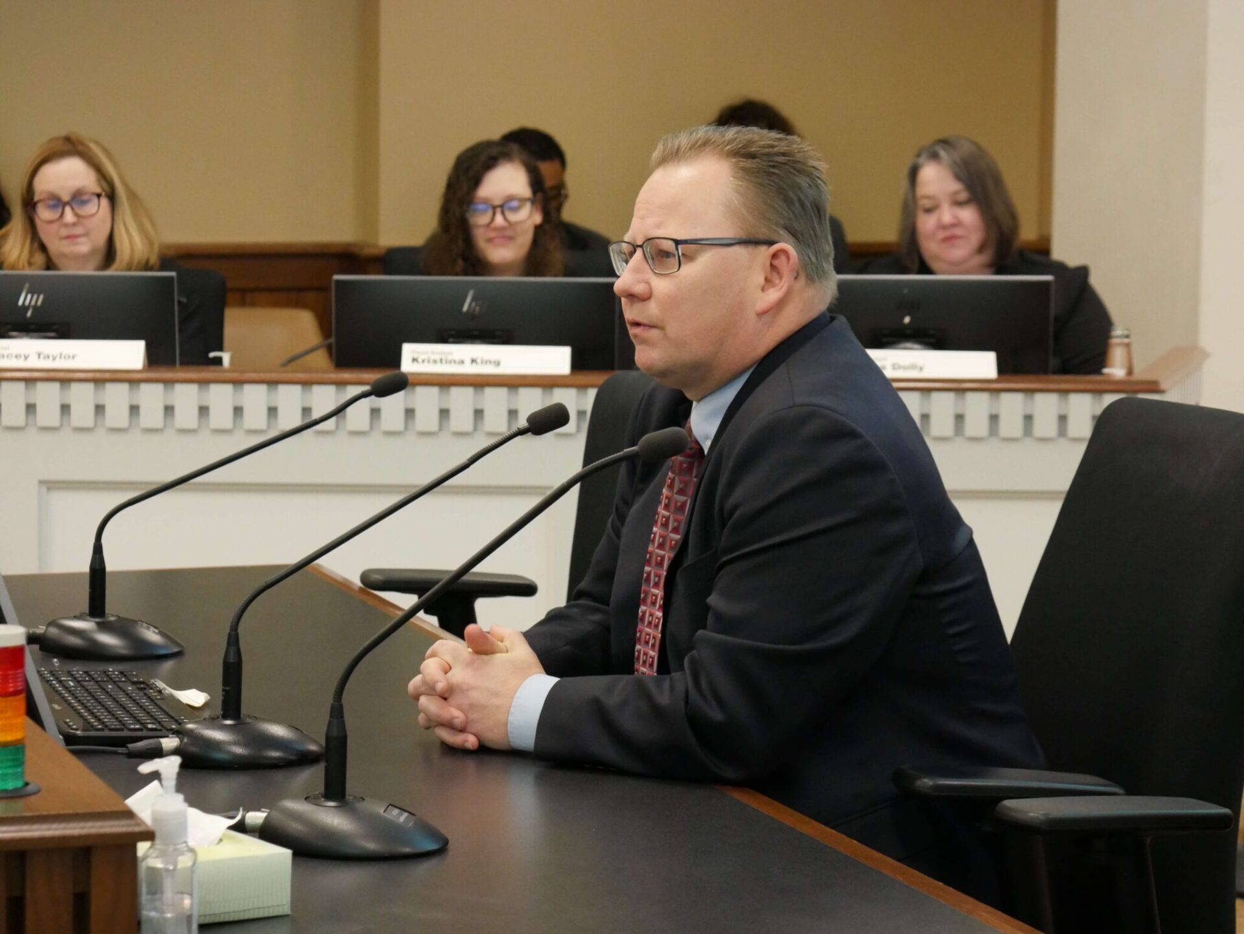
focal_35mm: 106
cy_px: 467
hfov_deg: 18.5
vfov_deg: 14.0
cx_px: 622
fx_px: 3811
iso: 3200
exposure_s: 1/80
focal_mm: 53
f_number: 5.6
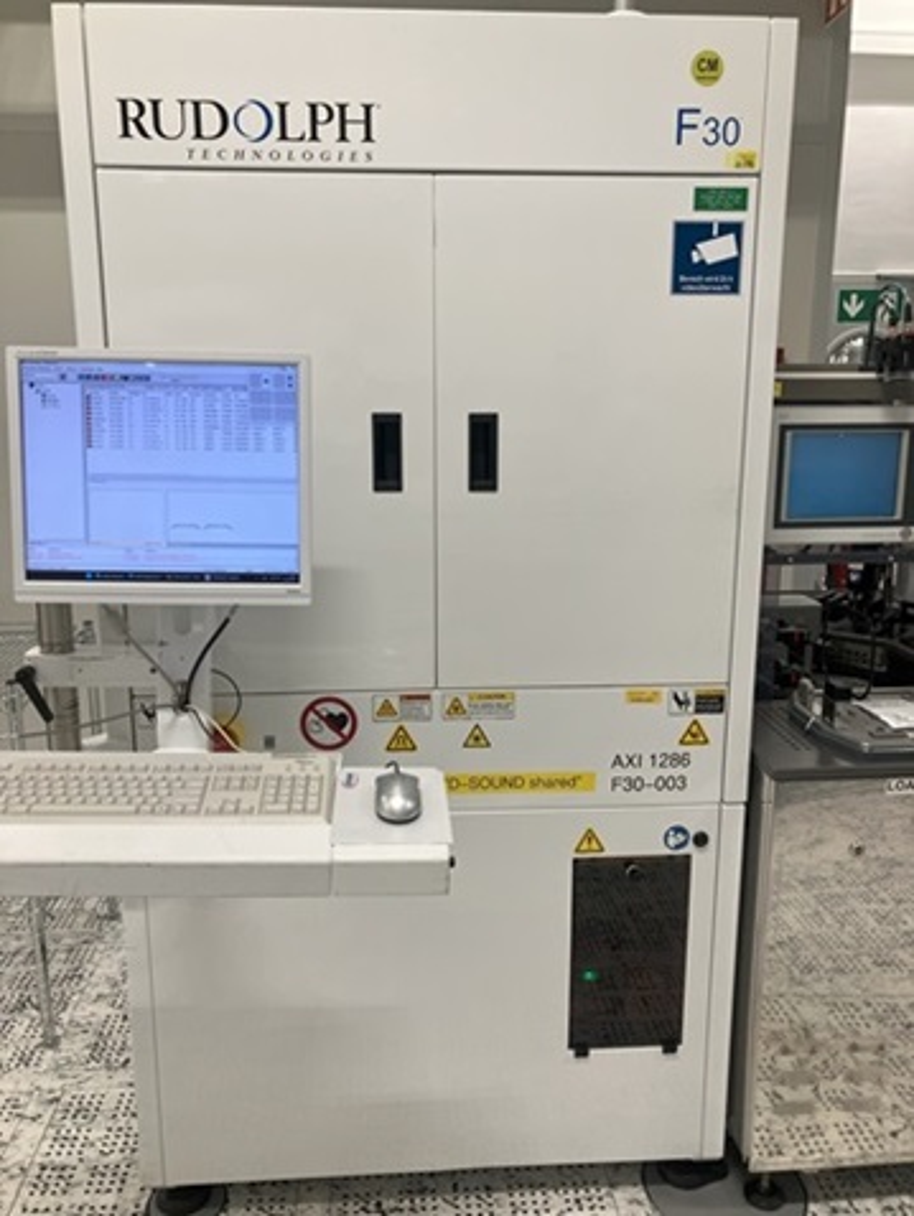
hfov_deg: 49.8
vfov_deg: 63.4
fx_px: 985
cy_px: 608
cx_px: 457
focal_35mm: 28
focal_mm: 3.99
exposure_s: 1/100
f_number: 1.8
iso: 80
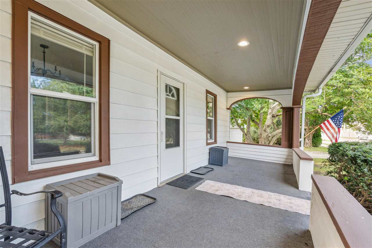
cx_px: 186
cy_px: 124
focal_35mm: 16
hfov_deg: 96.7
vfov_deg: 73.7
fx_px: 165
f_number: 9
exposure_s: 1/30
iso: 400
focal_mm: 16
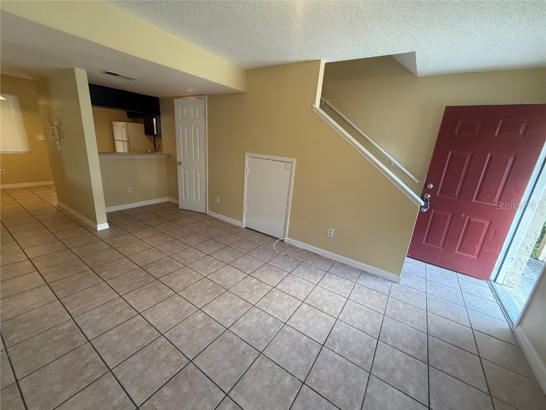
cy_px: 205
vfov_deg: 85.7
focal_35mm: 14
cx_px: 273
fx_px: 221
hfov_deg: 102.1
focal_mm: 2.22
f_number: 2.2
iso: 200
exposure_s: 1/60
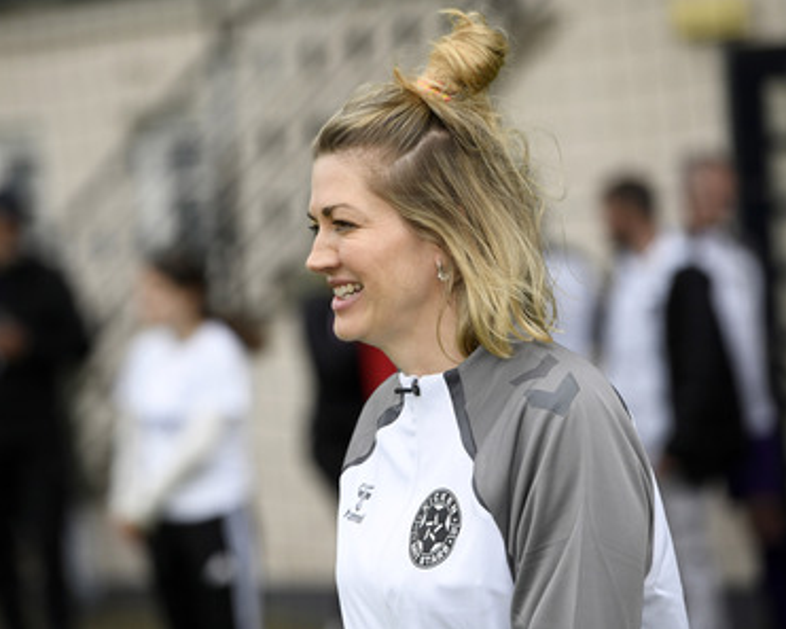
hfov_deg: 9.4
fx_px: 4770
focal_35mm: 205
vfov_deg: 7.5
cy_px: 313
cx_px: 336
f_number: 4.5
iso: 800
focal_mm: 180
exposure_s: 1/3200
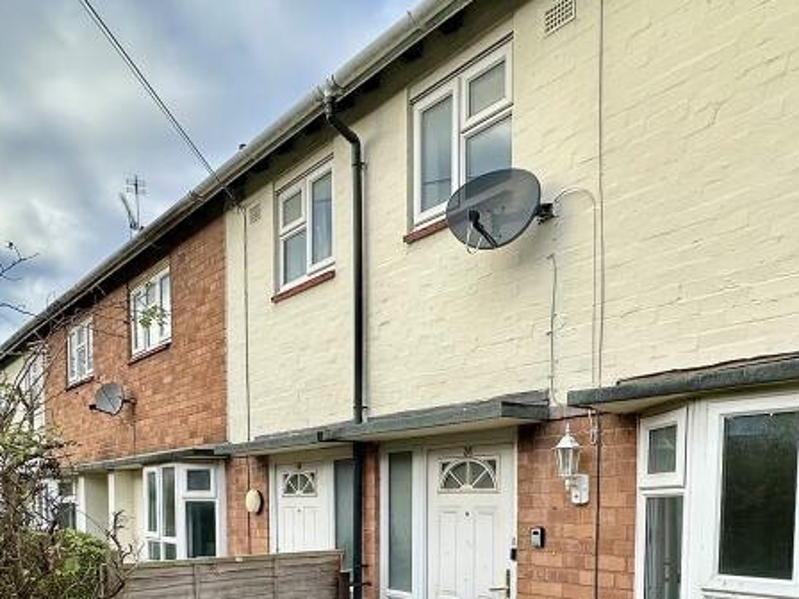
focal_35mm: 32
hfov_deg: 56.8
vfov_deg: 40.4
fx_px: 739
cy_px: 554
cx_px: 407
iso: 40
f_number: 2.2
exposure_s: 1/548
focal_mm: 2.22
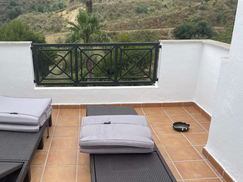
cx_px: 92
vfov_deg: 37.3
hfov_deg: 48.5
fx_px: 267
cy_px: 123
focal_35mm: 38
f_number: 1.6
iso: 32
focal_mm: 5.1
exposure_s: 1/1279
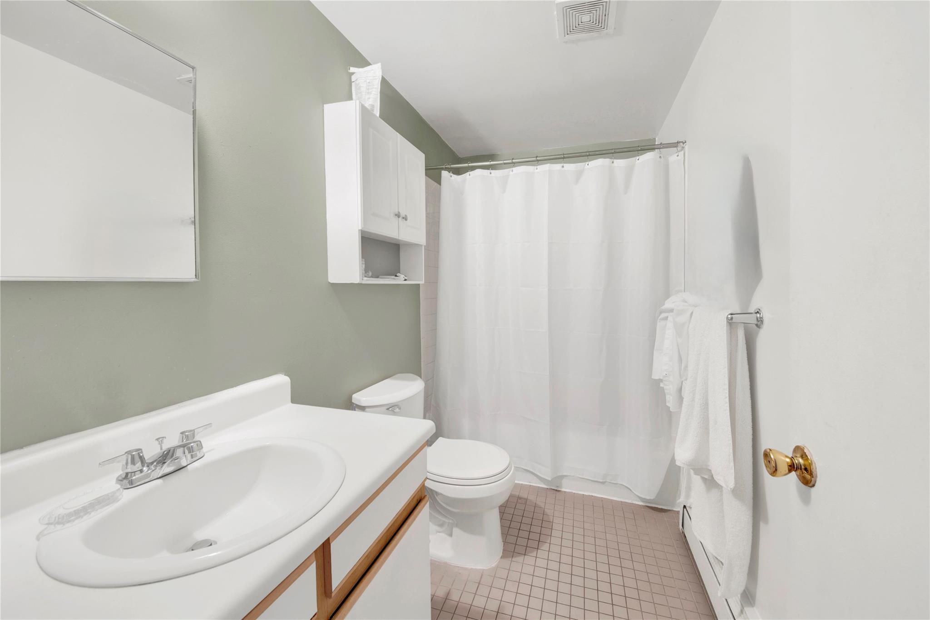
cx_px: 465
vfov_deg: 90.0
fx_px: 310
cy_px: 310
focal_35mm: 12
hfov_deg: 112.6
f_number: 8
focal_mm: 8
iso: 100
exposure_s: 2
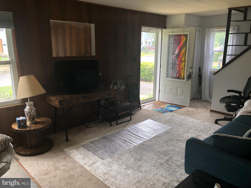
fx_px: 203
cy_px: 94
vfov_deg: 49.7
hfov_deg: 63.4
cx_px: 126
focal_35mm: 28
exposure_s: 1/120
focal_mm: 3.99
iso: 50
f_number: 1.8
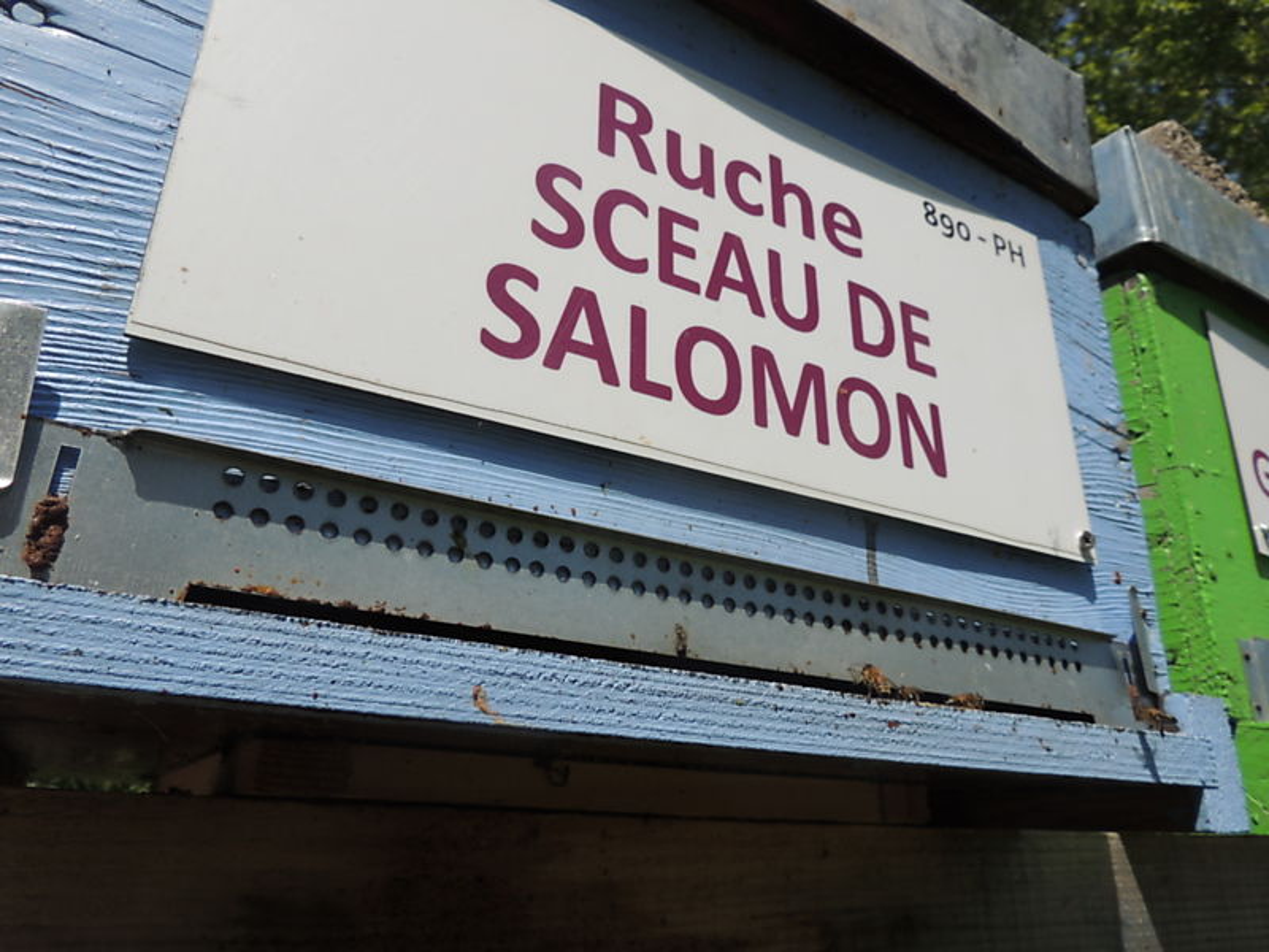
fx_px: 880
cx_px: 634
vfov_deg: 56.8
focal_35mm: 24
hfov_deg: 71.6
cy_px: 476
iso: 100
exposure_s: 1/1250
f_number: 3.7
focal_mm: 4.3
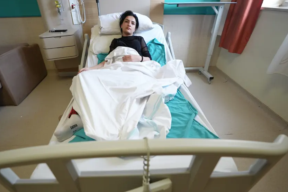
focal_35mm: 19
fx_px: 152
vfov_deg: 64.6
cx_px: 132
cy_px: 98
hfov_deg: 86.7
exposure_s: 1/160
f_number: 2.8
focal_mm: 17
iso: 500
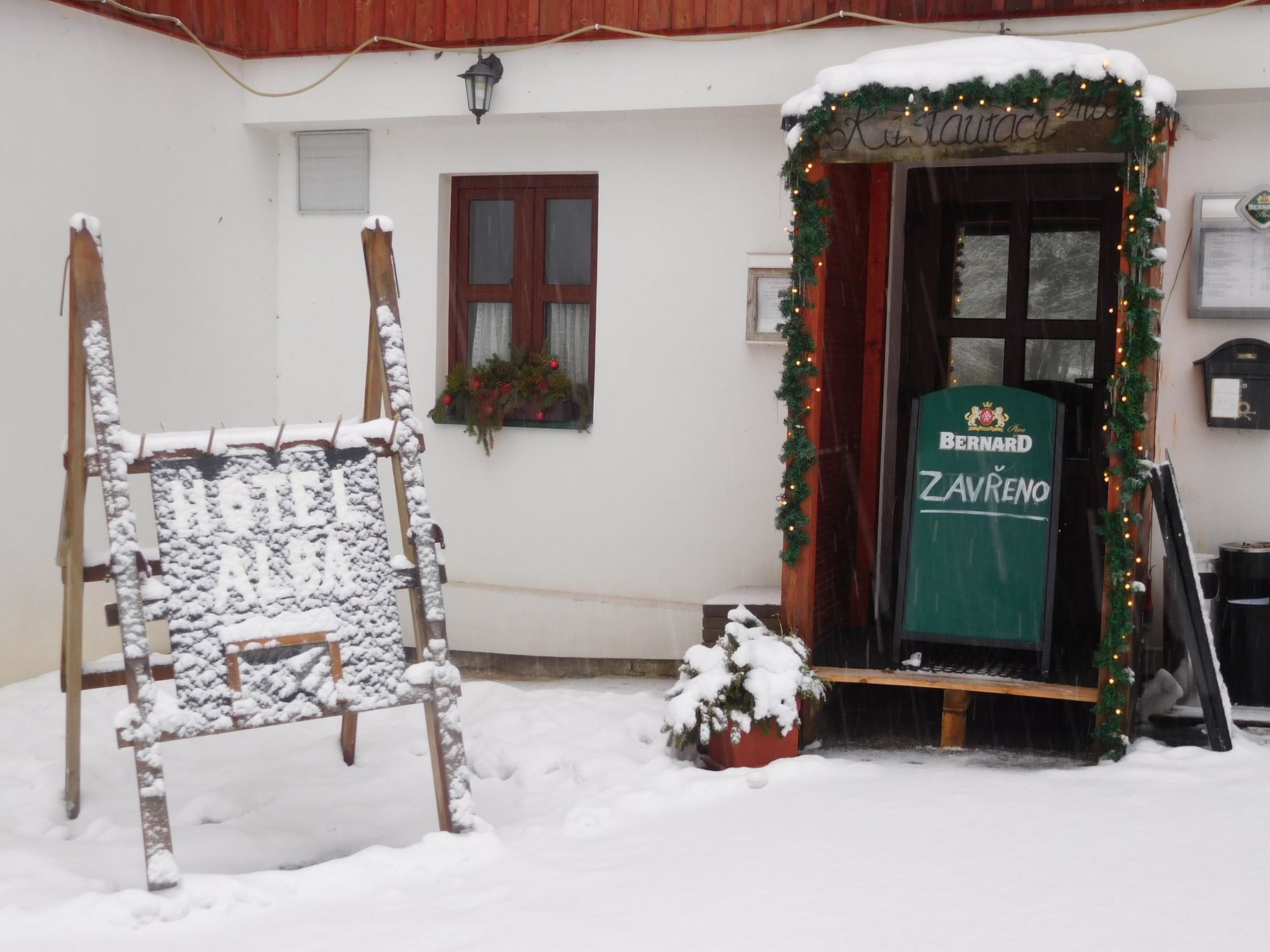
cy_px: 482
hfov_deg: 45.8
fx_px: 1504
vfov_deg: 35.1
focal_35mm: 41
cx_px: 625
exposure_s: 1/30
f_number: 3.9
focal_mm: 7.1
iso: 140
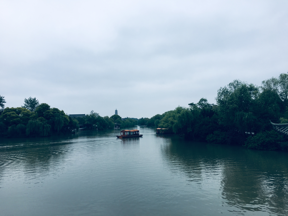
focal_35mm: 29
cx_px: 144
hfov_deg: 61.7
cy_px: 108
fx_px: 241
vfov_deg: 48.2
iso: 25
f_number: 2.2
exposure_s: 1/1538
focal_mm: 4.15
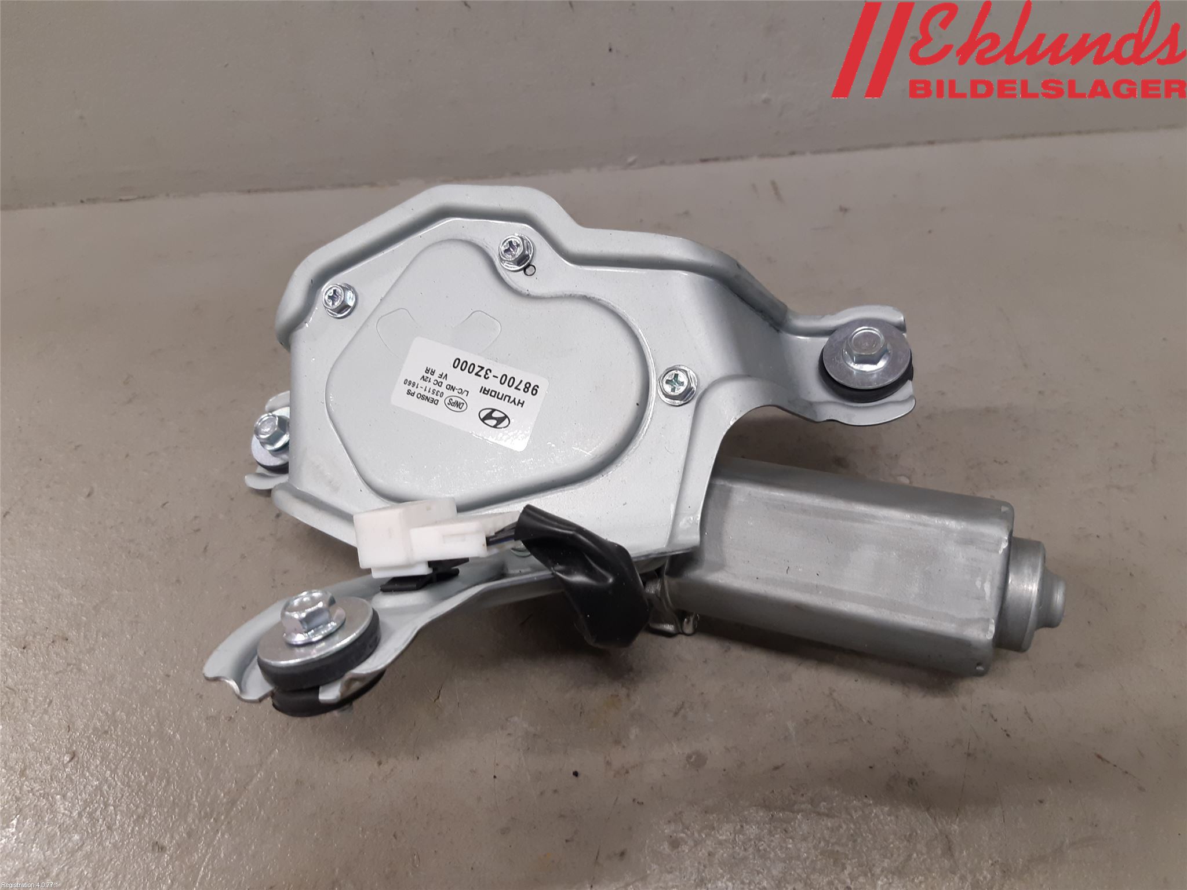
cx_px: 594
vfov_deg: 53.1
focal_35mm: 26
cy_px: 445
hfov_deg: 67.3
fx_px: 892
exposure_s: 1/50
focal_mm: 3.93
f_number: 1.7
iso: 100
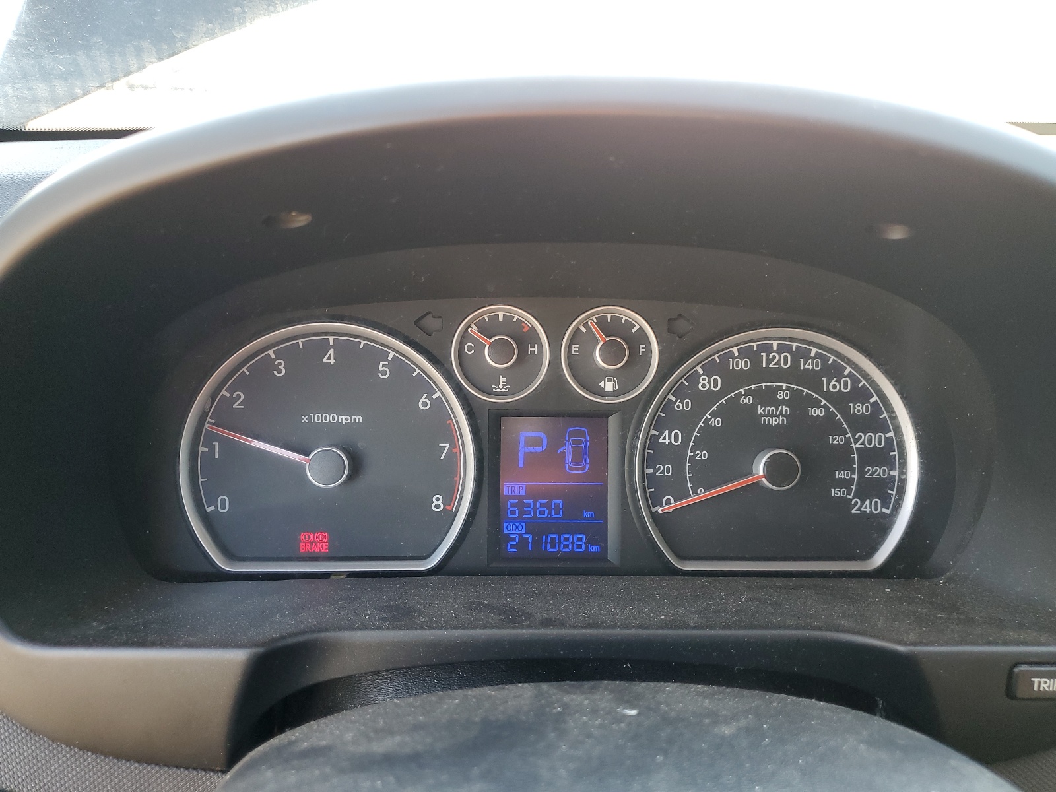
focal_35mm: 26
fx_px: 793
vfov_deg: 53.1
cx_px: 528
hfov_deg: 67.3
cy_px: 396
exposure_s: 1/120
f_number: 1.5
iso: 67
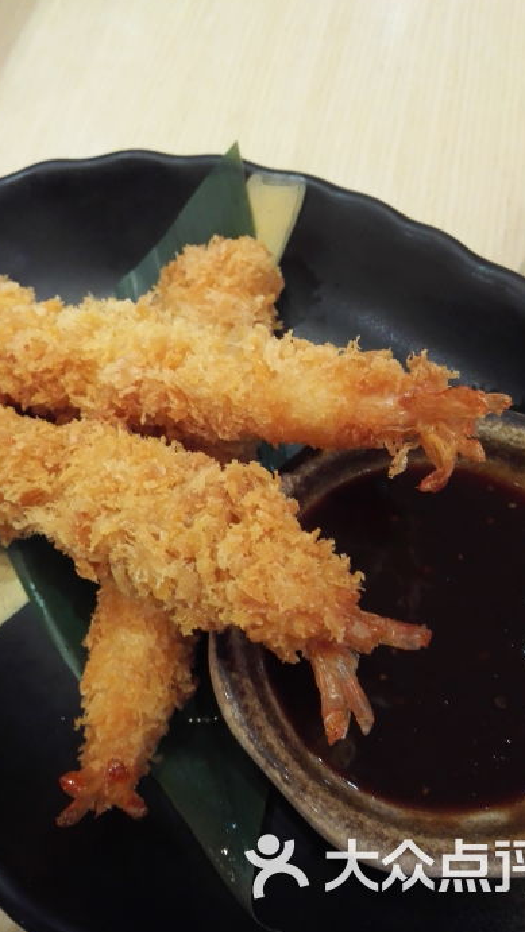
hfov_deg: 36.6
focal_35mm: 32
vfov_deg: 61.0
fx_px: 791
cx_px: 229
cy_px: 464
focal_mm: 3.8
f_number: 2
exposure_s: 1/33.3
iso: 320
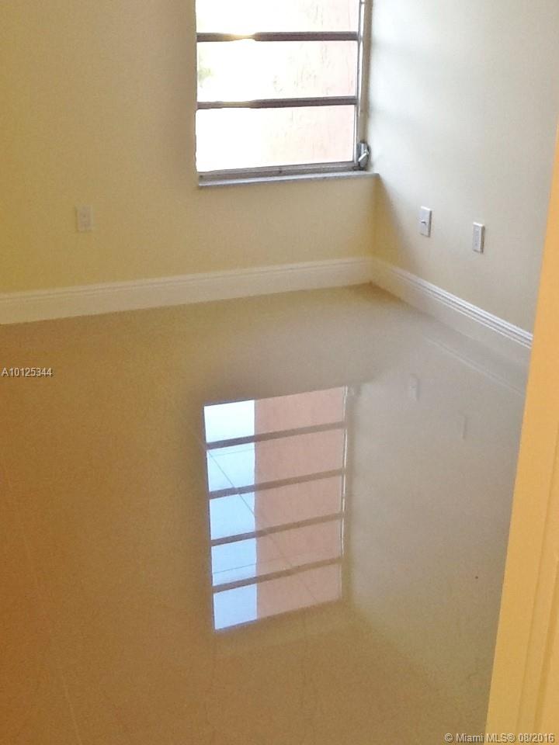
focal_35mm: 44
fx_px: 947
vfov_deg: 42.9
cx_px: 280
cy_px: 372
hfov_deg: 32.9
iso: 50
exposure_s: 1/30
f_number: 2.4
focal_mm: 2.03
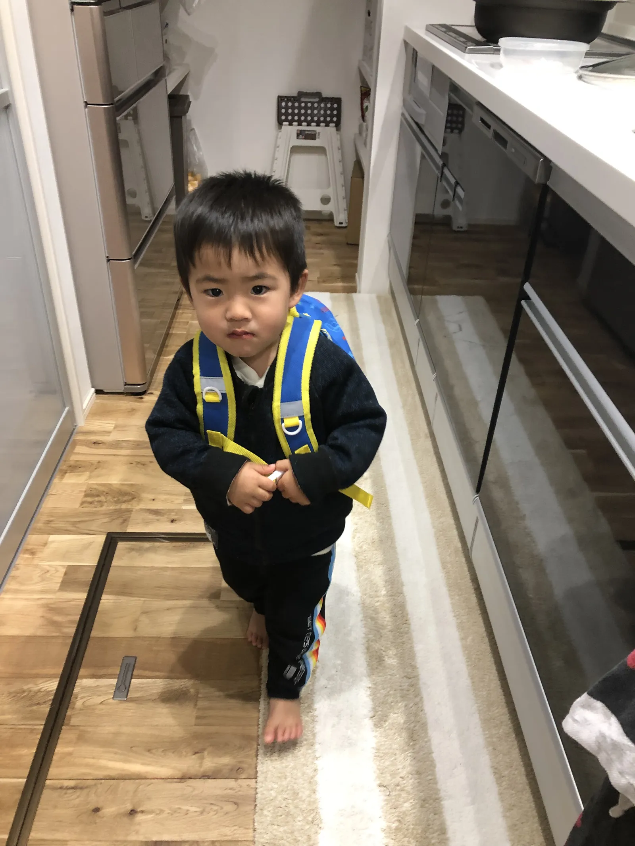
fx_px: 685
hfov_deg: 49.7
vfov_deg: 63.4
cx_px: 318
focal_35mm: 28
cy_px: 423
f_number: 1.8
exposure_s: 1/60
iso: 200
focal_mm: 3.99
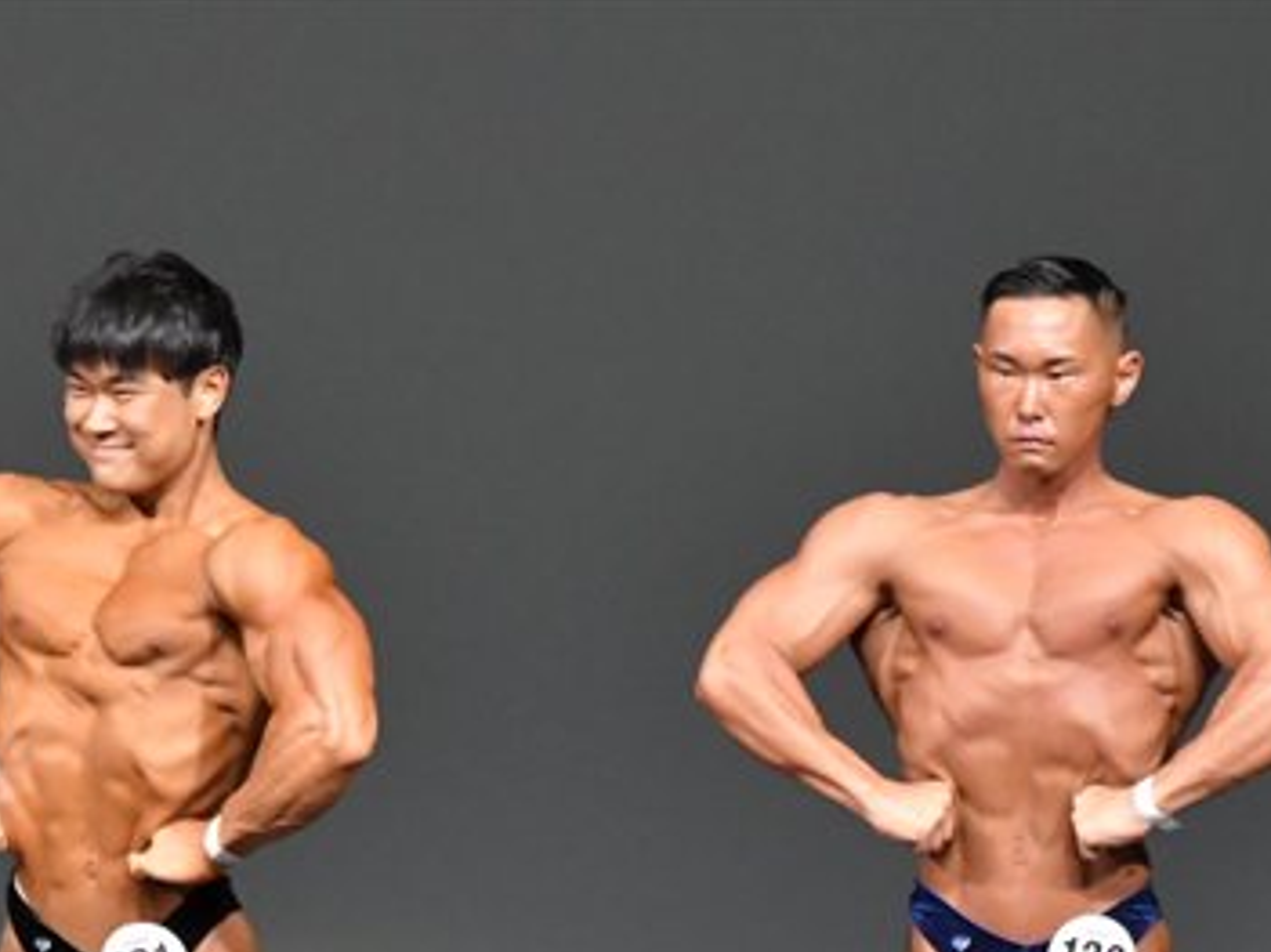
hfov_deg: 3.0
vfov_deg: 2.2
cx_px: 636
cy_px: 930
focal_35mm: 669
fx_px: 24555
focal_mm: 210
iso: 5000
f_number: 5.6
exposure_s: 1/400
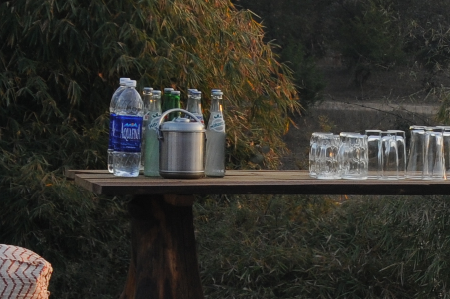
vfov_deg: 6.9
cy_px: 183
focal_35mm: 199
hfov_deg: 9.8
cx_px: 791
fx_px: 2484
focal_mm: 28
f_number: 6.3
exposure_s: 1/160
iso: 200
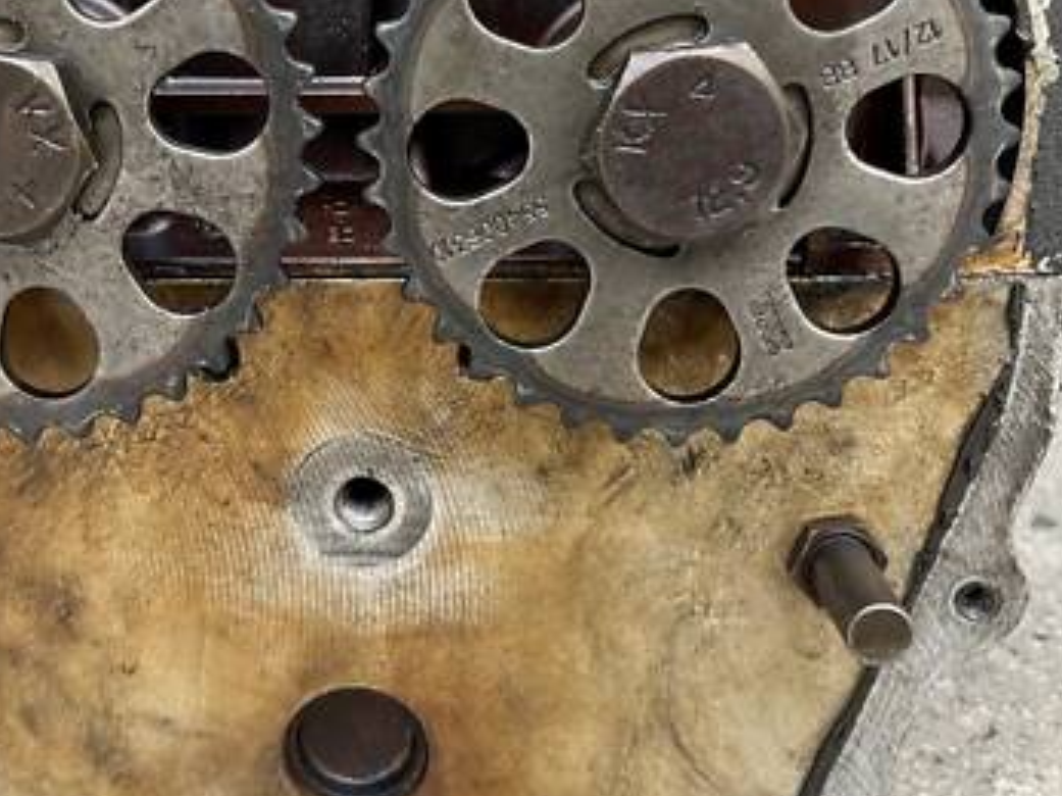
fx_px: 1472
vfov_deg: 29.8
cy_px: 208
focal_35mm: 48
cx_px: 352
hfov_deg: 39.2
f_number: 1.6
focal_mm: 5.1
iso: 32
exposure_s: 1/123
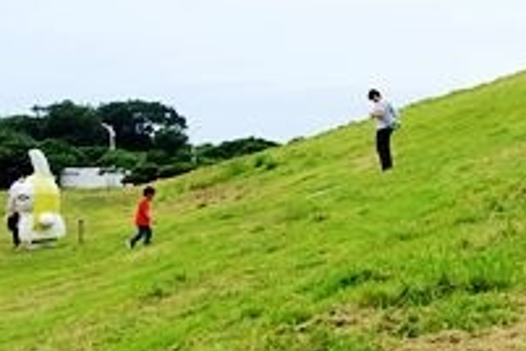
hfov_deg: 18.7
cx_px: 717
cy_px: 284
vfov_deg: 13.6
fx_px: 1461
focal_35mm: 100
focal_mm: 11.45
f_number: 4
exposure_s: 1/160
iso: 125
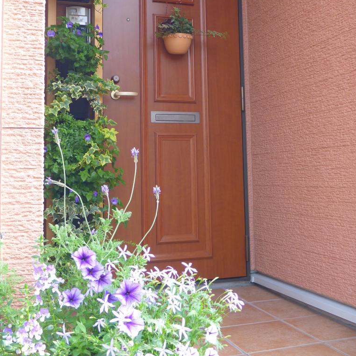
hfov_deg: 39.2
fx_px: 500
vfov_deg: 38.9
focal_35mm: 43
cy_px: 130
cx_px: 179
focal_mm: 6.4
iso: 80
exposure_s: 1/50
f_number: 3.9
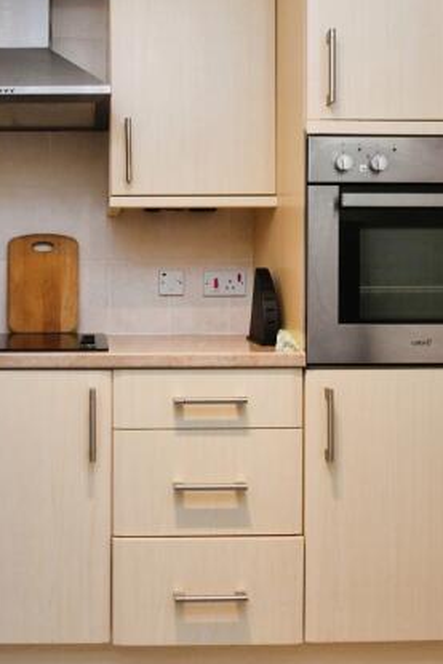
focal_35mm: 37
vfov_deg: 51.8
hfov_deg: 34.9
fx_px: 682
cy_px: 302
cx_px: 90
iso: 640
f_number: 8
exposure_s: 1/60
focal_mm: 15
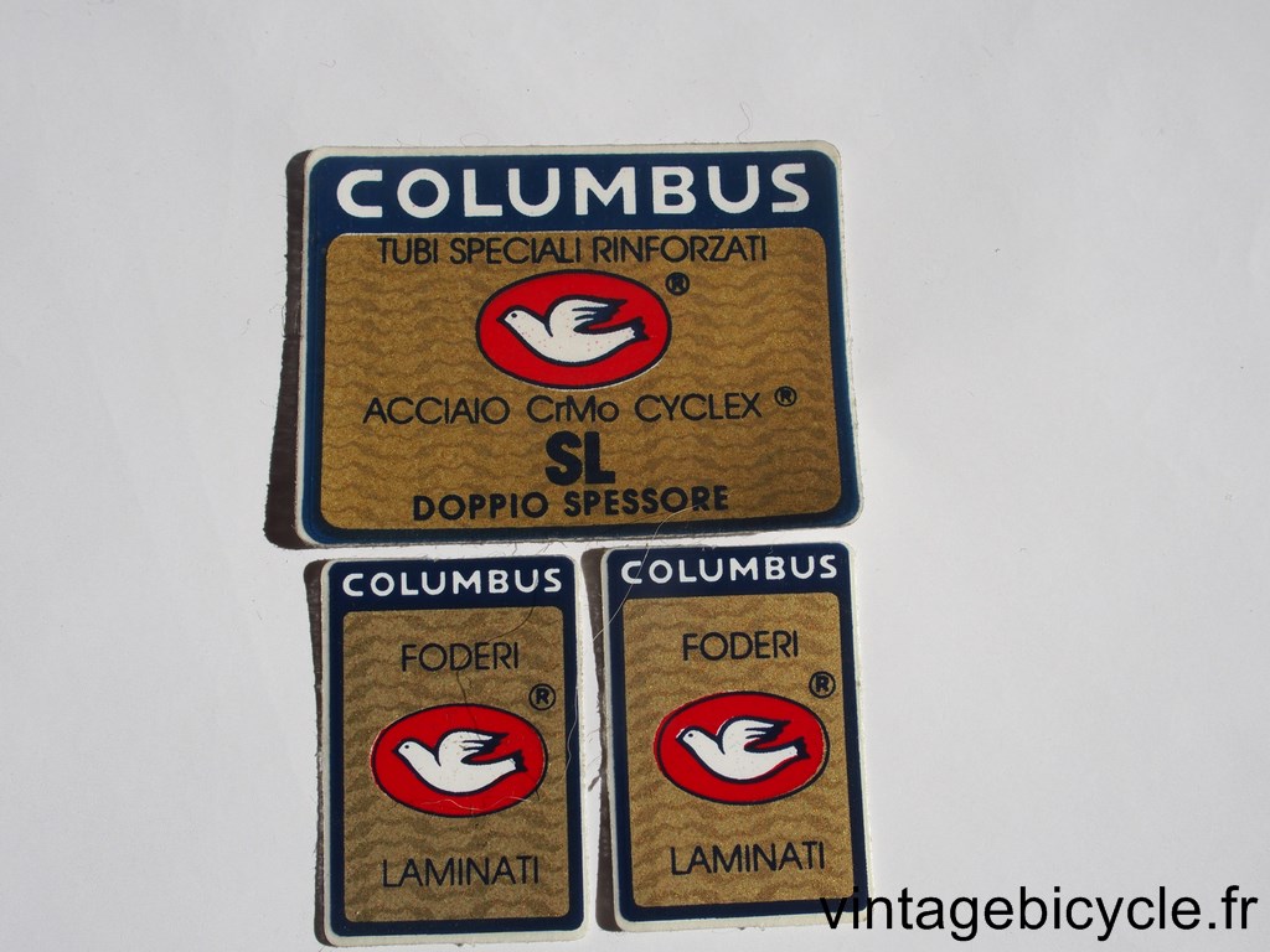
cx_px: 635
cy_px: 476
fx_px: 1541
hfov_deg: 44.8
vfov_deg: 34.3
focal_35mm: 42
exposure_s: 1/800
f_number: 5.6
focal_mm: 9
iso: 100
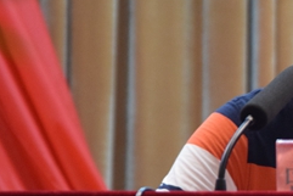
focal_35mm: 343
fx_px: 2793
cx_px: 355
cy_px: 52
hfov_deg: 6.0
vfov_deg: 4.0
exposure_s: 1/15
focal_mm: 92
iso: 1600
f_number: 5.6
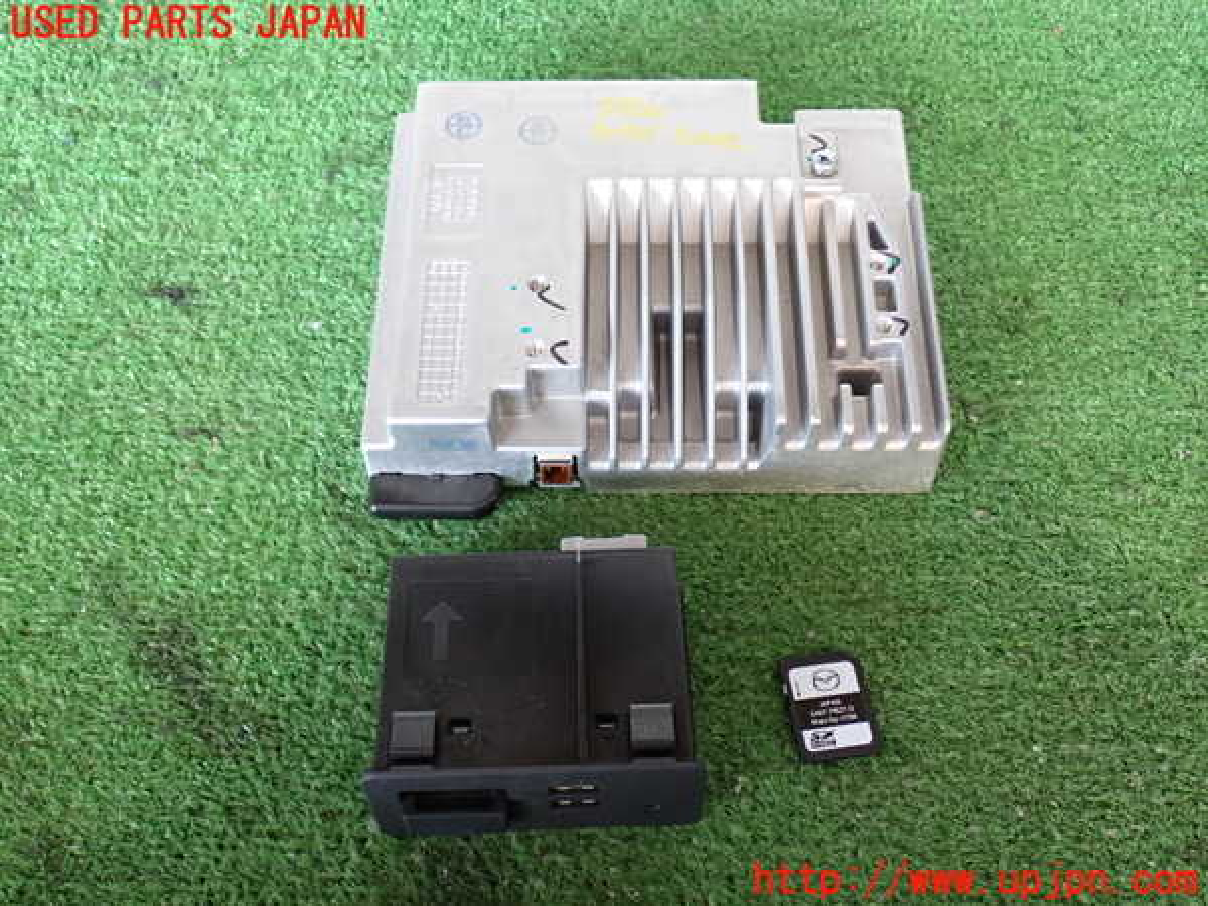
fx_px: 1326
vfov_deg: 37.7
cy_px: 453
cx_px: 604
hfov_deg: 49.0
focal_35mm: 38
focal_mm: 6.83
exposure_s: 1/40
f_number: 2.7
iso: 320
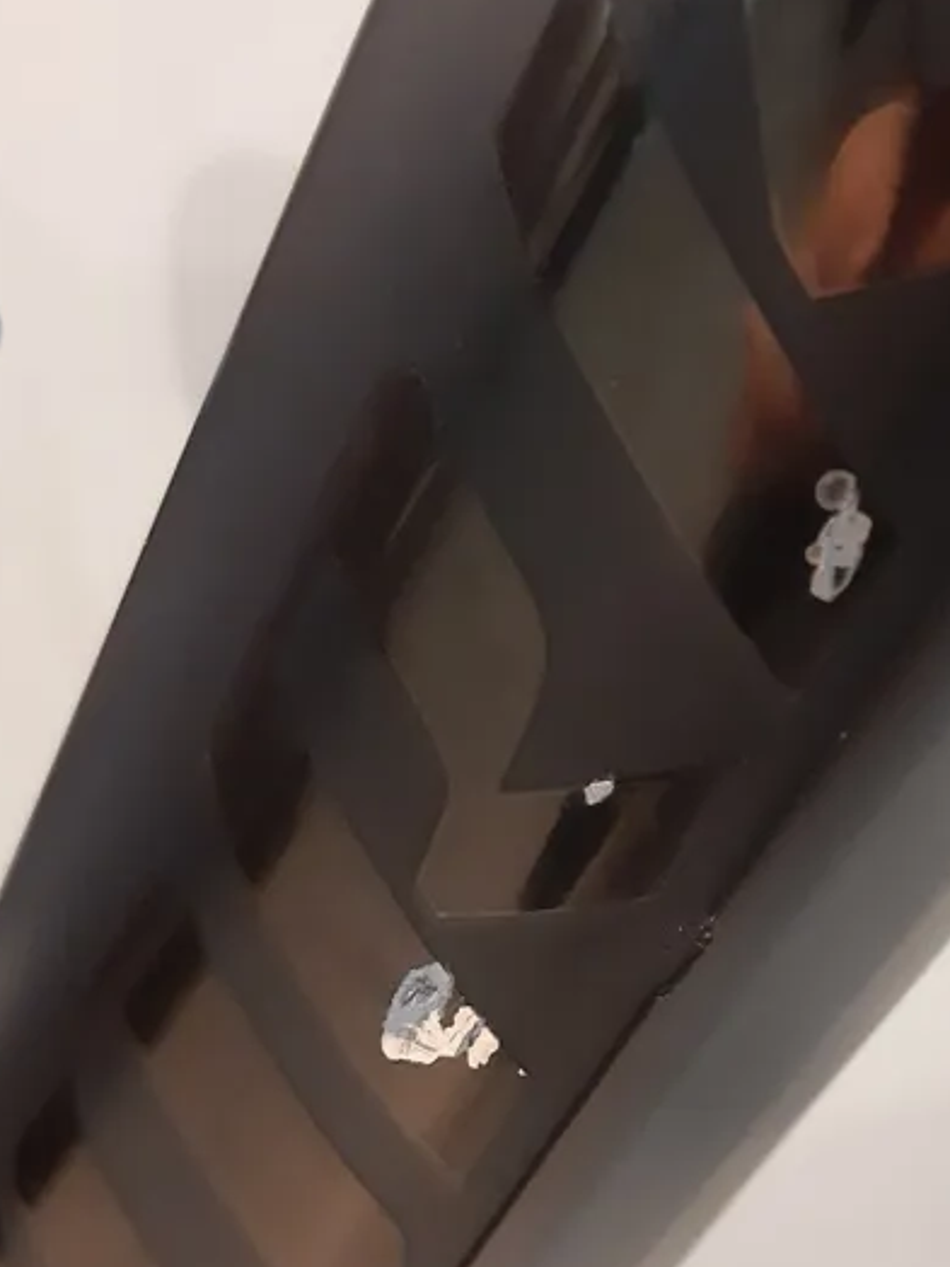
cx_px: 583
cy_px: 774
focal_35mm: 53
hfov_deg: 27.4
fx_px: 1939
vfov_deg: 36.0
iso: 250
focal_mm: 3.93
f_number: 1.7
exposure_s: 1/50
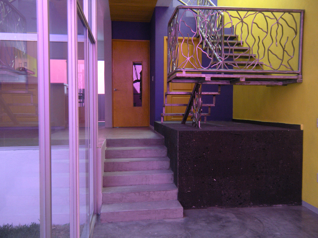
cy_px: 119
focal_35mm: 35
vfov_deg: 40.7
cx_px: 159
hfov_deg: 52.6
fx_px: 322
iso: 136
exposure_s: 1/59.8
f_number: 3.8
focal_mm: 5.9
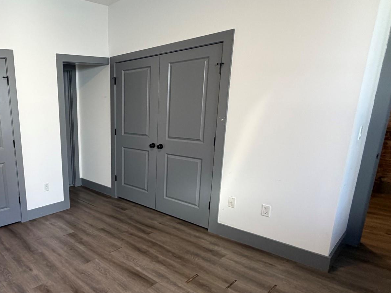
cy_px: 166
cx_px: 80
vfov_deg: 56.6
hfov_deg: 65.3
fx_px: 271
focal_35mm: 24
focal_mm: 2.22
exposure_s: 1/60
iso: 200
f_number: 2.2
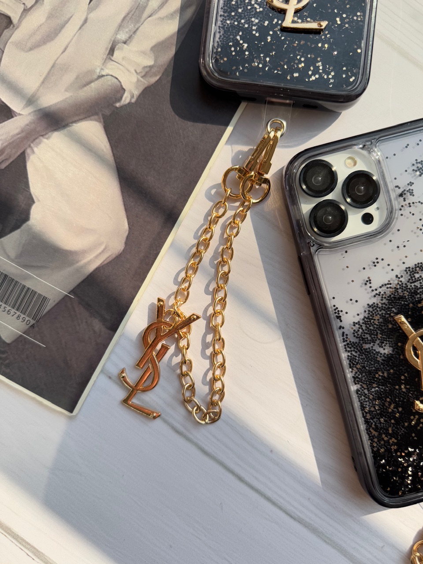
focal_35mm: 24
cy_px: 282
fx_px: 391
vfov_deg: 71.6
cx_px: 212
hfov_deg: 56.8
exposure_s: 1/4049
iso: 80
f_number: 1.78
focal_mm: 6.76
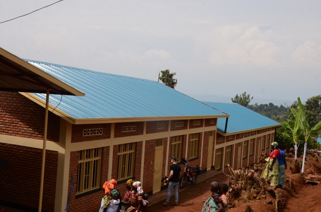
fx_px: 507
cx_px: 160
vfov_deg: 23.6
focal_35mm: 57
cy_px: 106
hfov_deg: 35.1
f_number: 8
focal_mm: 38
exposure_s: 1/250
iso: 100
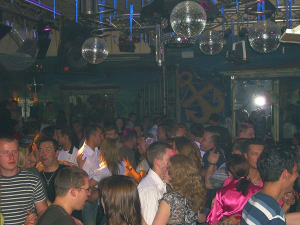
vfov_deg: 25.7
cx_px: 150
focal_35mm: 57
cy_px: 112
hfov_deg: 33.8
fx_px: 494
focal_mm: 11.8
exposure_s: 1/60
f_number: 3.6
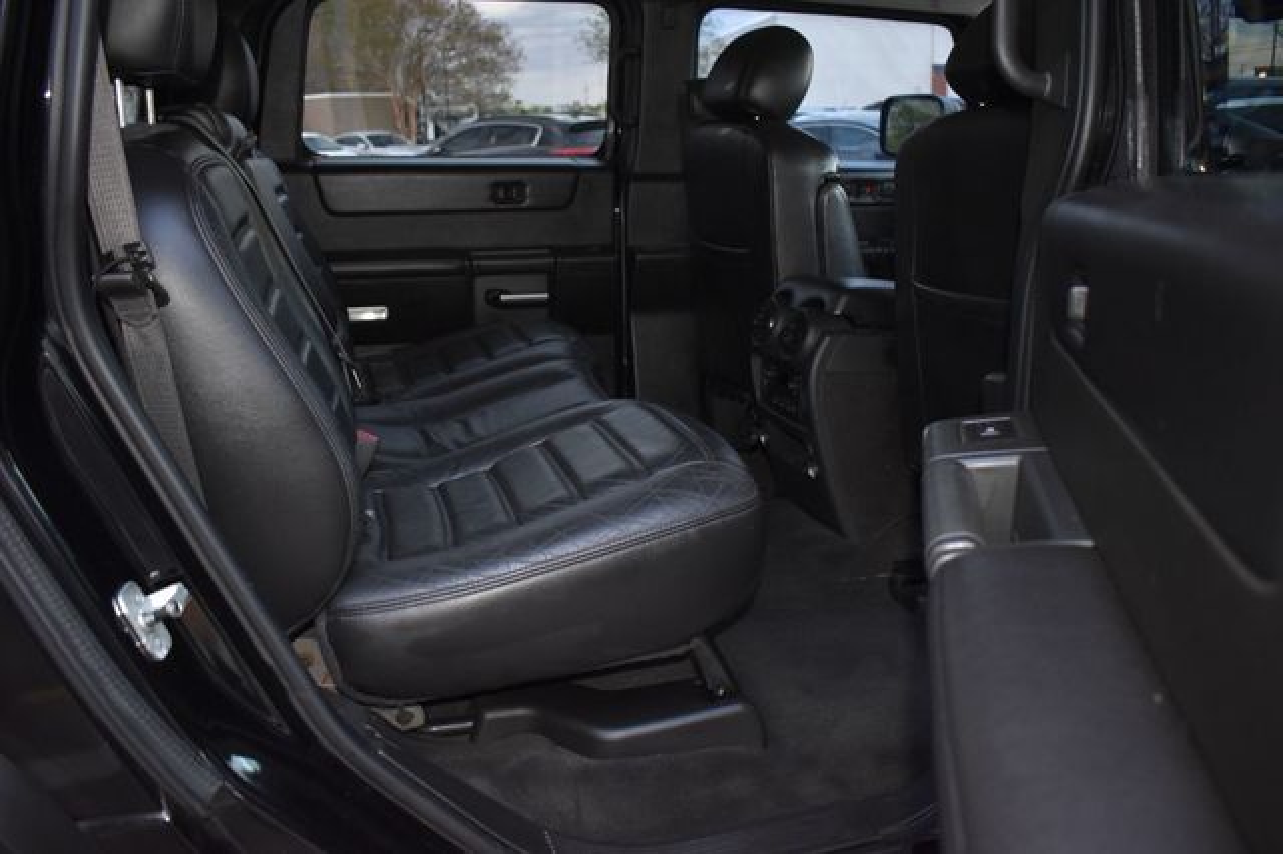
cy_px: 427
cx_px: 642
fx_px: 1122
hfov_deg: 59.5
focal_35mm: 32
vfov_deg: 41.7
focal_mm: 21
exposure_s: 1/30
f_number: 3.8
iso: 1250
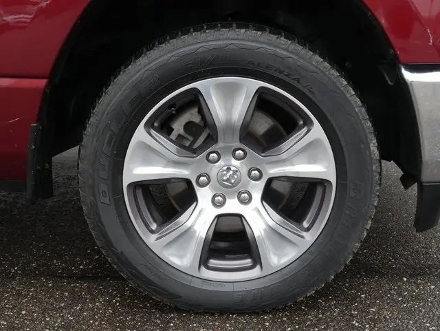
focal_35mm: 46
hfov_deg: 41.2
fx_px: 585
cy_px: 166
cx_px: 220
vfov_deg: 31.6
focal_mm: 23
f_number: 10
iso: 1250
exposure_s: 1/50
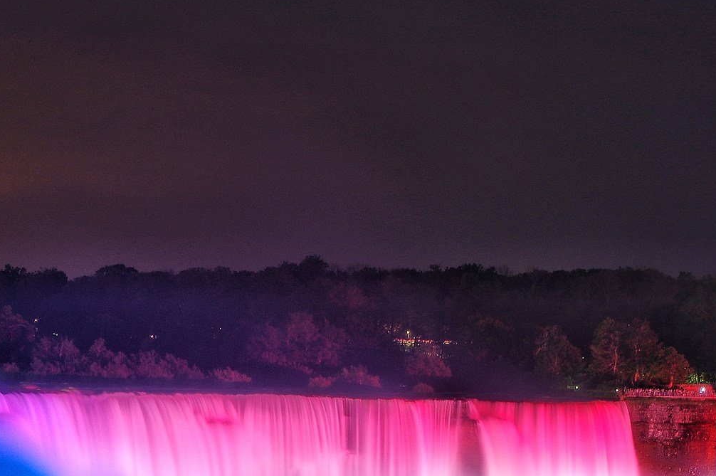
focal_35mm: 124
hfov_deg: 16.5
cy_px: 503
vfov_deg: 10.9
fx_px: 2464
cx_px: 314
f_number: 4.5
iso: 100
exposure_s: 8
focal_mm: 35
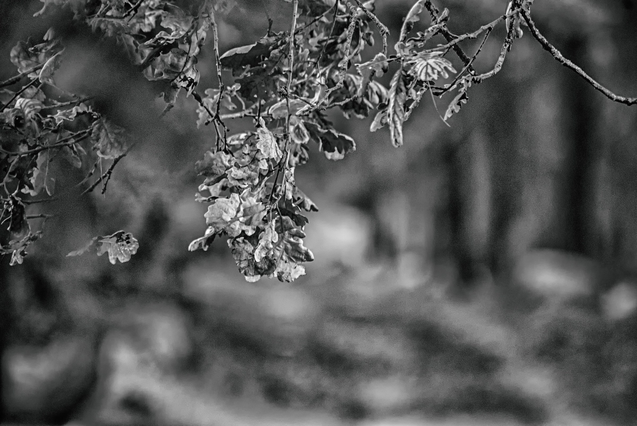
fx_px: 7971
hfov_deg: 4.6
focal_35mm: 450
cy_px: 213
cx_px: 318
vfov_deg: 3.1
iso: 400
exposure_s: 1/50
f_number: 7.1
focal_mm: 300
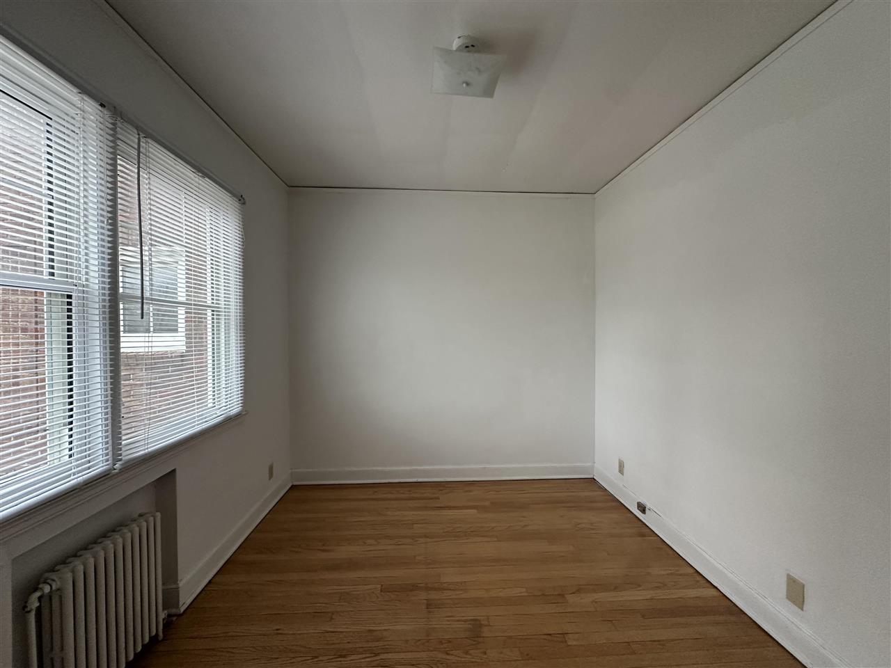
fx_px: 360
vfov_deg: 85.7
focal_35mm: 14
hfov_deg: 102.1
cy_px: 334
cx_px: 446
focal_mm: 2.22
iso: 320
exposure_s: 1/99
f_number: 2.2
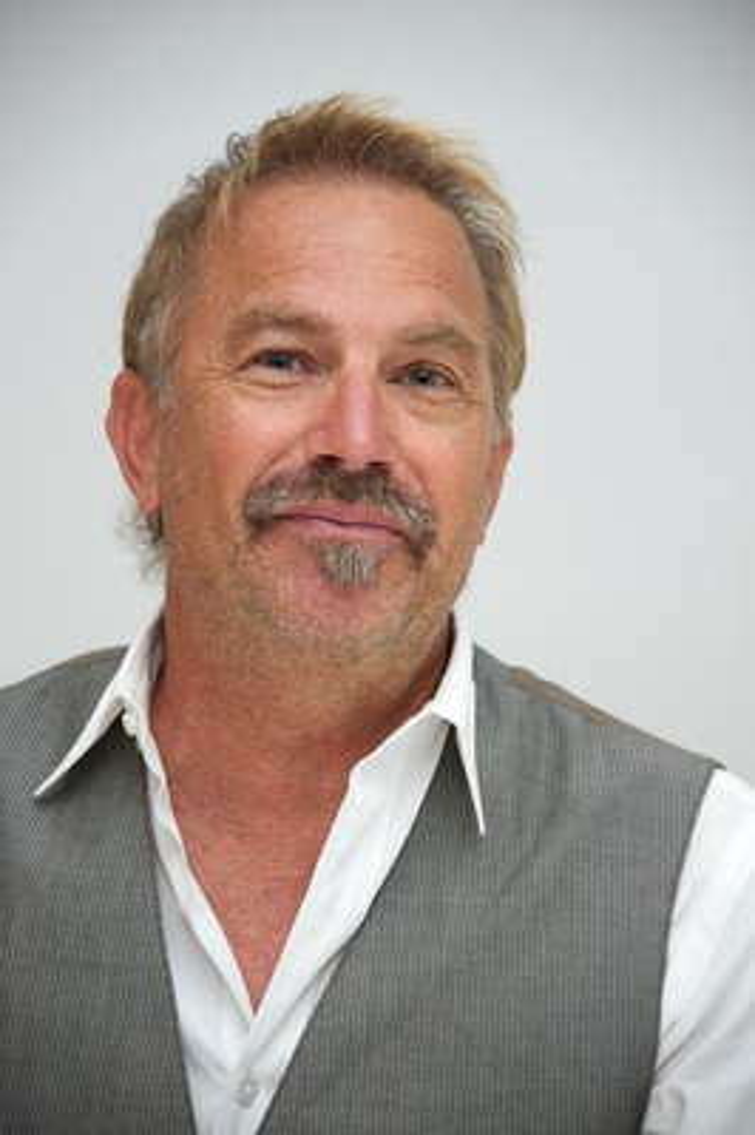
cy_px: 568
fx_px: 5987
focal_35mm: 190
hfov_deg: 7.2
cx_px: 378
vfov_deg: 10.8
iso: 640
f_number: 5.6
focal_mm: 190
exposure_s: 1/60
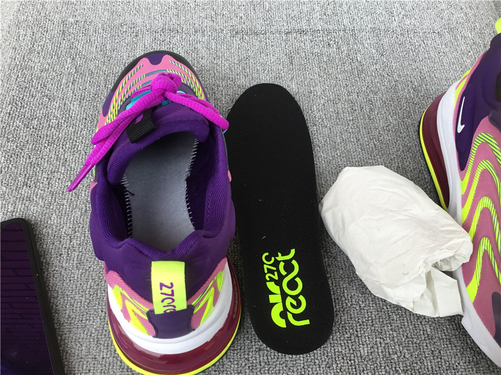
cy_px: 188
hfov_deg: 58.4
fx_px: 449
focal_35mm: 31
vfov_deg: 45.4
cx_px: 250
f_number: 2.4
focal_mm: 3.3
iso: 25
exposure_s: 1/100
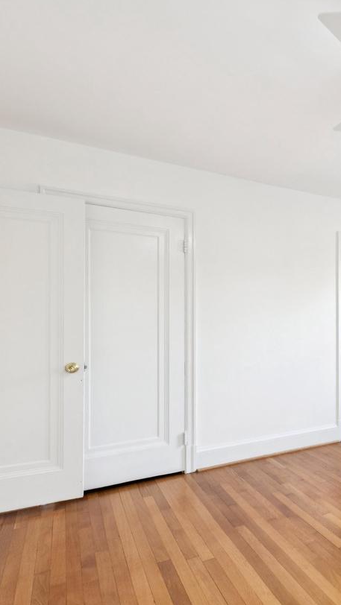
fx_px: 418
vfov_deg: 71.6
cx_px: 429
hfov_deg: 33.9
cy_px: 338
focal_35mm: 26
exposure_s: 1/25
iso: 250
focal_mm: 14
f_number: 9
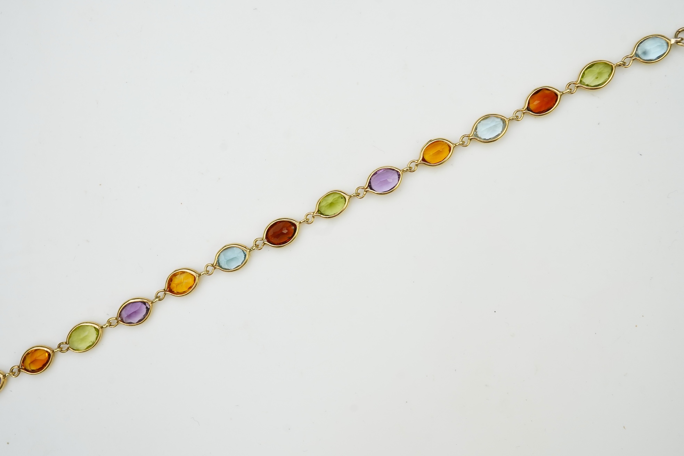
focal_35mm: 45
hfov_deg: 43.6
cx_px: 342
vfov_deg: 29.9
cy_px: 228
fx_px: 855
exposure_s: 1/20
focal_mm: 30
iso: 400
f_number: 18
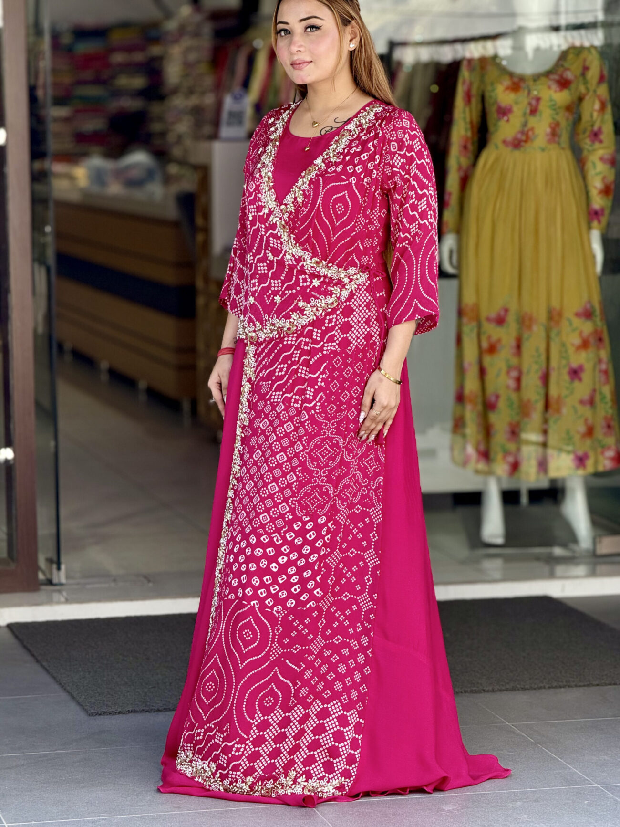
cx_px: 310
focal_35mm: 120
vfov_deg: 16.4
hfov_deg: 12.3
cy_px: 414
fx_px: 2865
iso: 64
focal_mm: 15.66
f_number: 2.8
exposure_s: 1/144
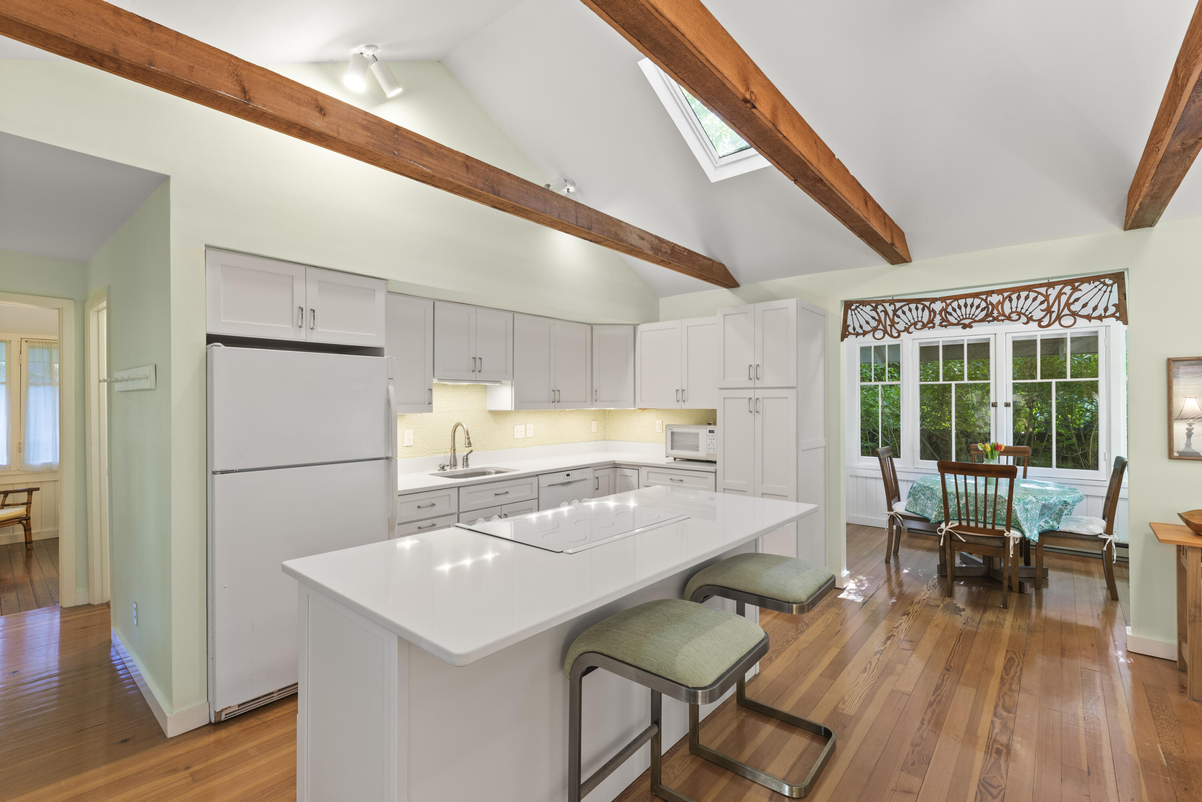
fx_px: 534
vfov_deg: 73.8
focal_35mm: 16
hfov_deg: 96.7
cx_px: 601
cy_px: 401
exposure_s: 1.3
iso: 250
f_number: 10
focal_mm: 16
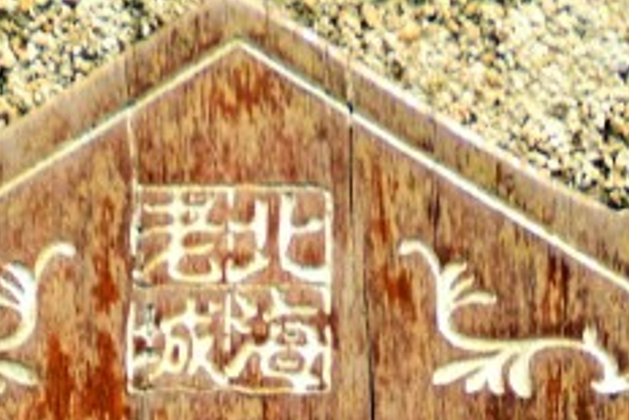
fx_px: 11888
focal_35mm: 680
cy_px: 1150
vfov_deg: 2.0
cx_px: 211
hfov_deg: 3.0
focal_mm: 100
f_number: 10
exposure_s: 1/250
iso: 400
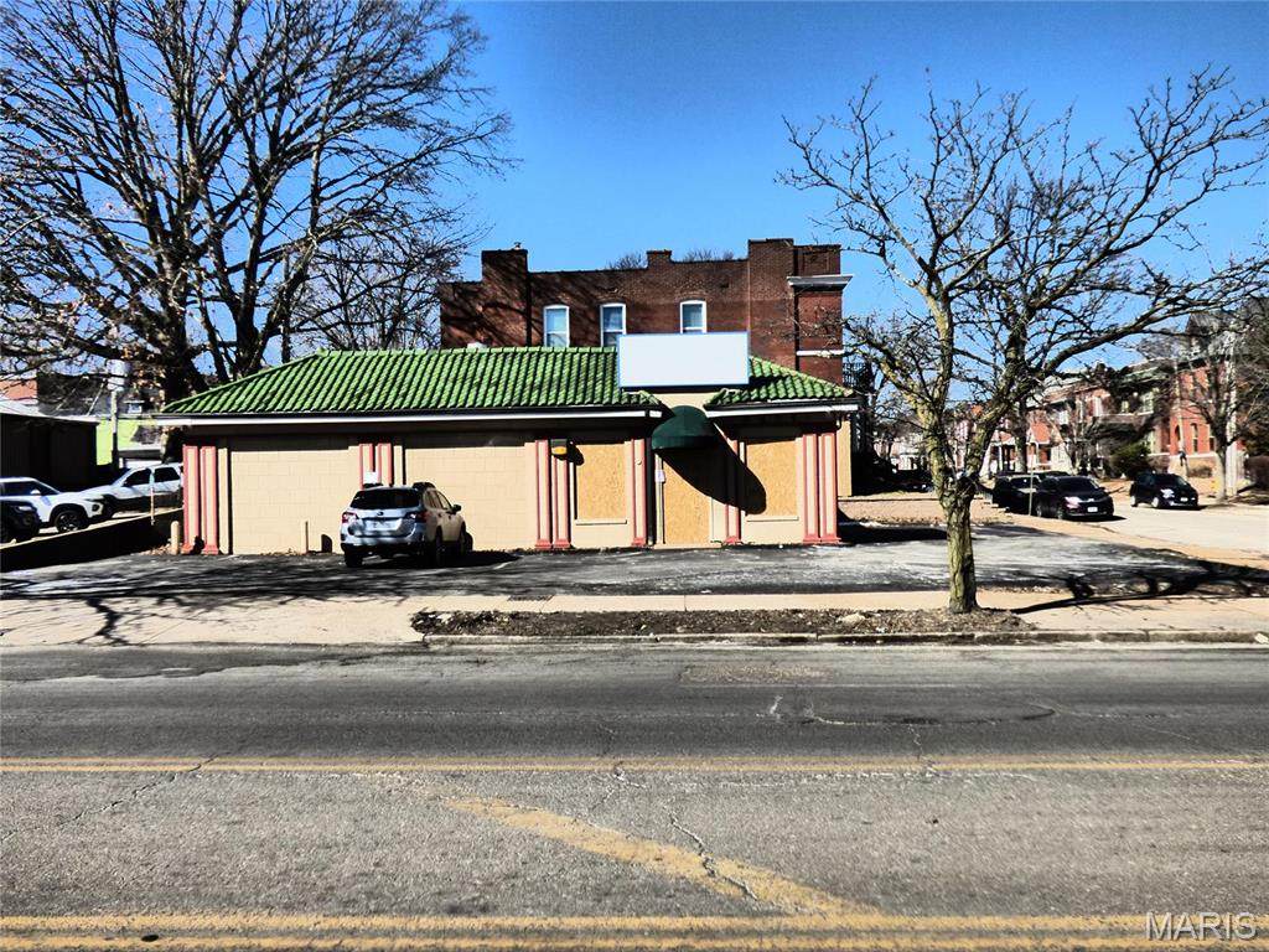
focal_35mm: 32
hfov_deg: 56.8
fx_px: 1173
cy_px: 476
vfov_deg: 44.2
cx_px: 634
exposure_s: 1/1600
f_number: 3.4
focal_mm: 5.78
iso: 160
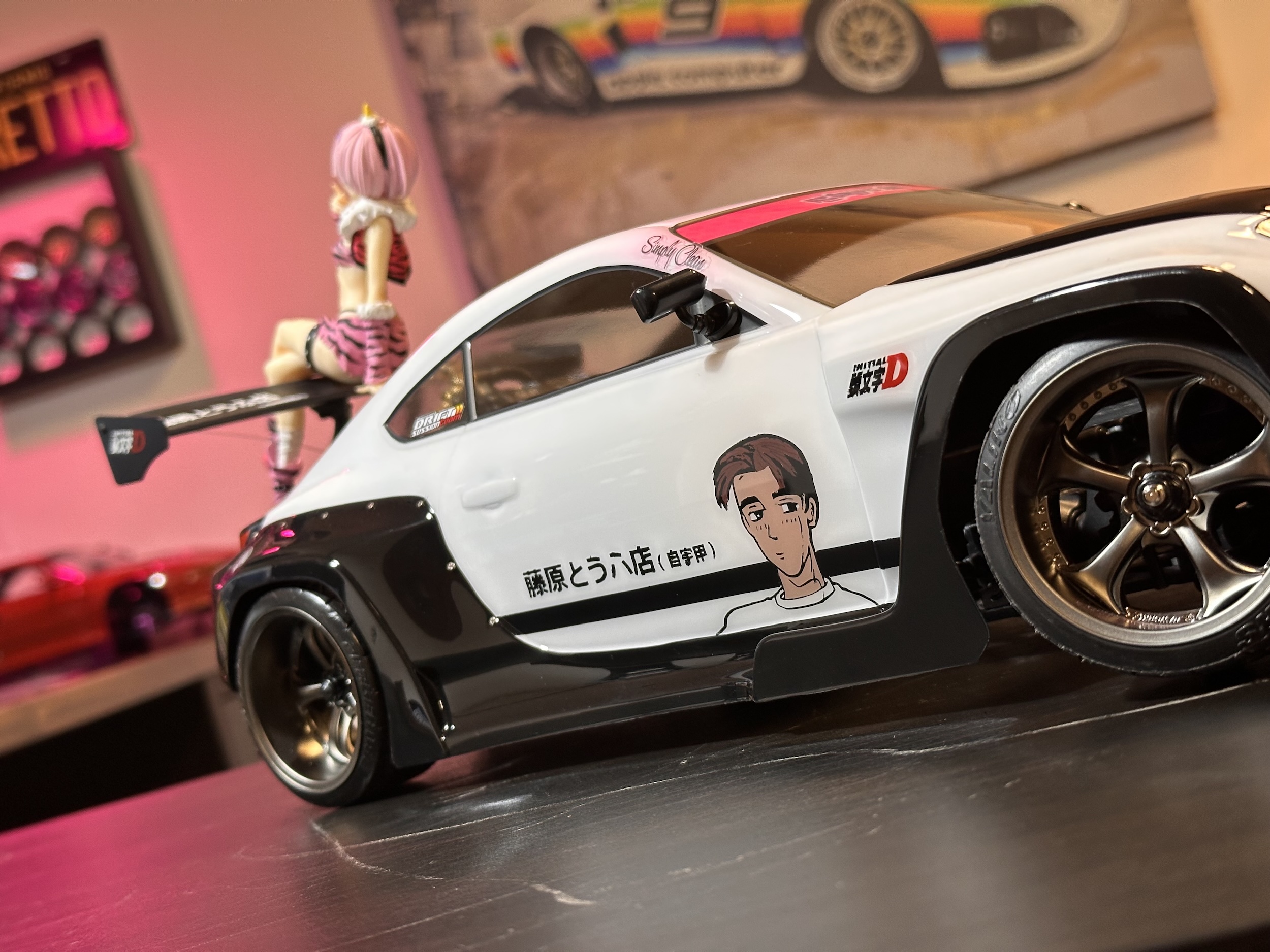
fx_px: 1761
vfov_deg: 30.3
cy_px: 476
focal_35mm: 48
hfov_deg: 39.7
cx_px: 635
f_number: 1.78
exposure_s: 1/50
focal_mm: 6.86
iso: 125
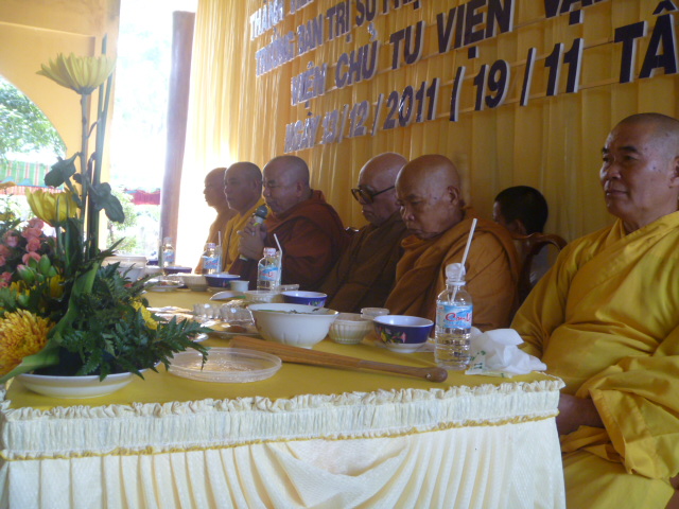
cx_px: 340
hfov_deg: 52.6
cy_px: 254
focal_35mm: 35
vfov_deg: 40.7
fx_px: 687
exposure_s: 1/30
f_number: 3.5
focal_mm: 6.3
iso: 200
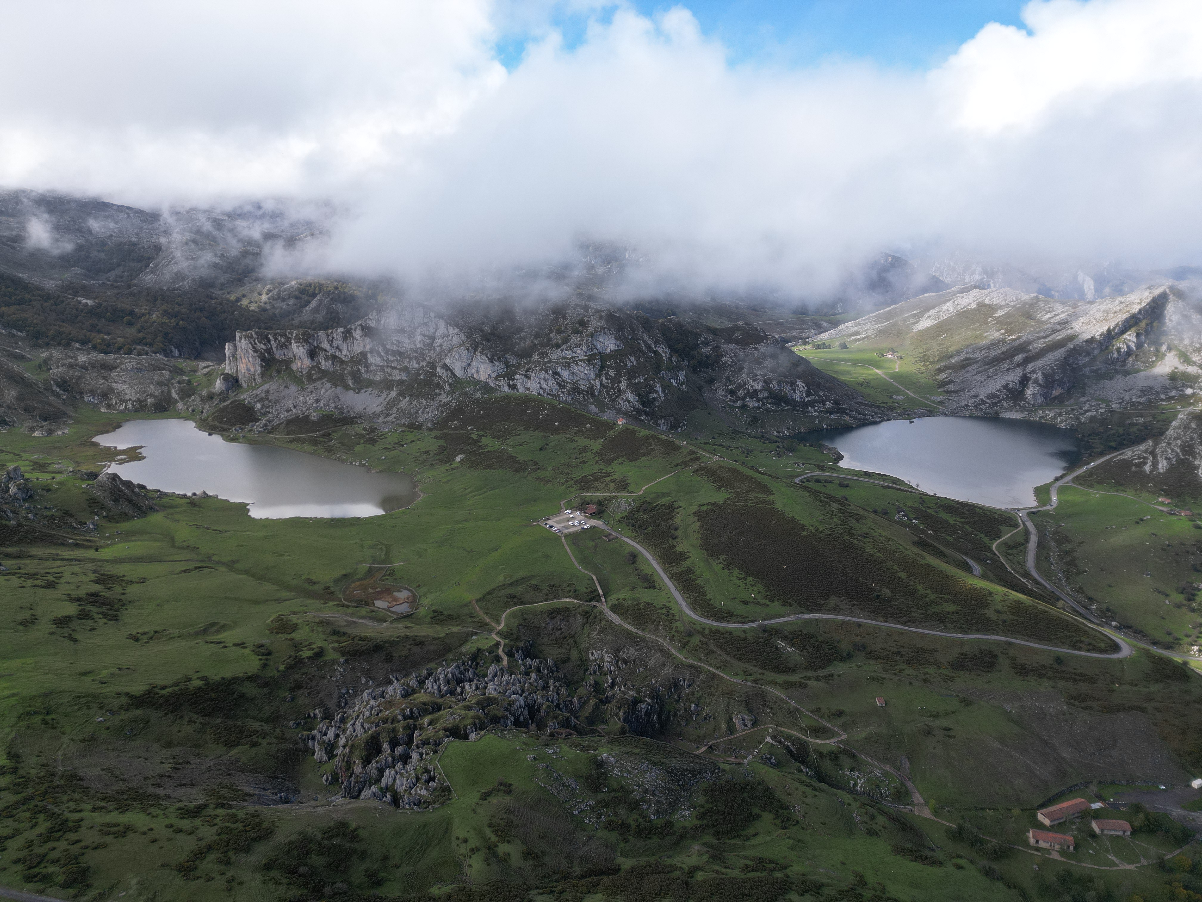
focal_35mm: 24
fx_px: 833
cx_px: 601
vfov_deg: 56.8
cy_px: 451
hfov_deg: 71.6
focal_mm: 6.72
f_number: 1.7
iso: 100
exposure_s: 1/1600
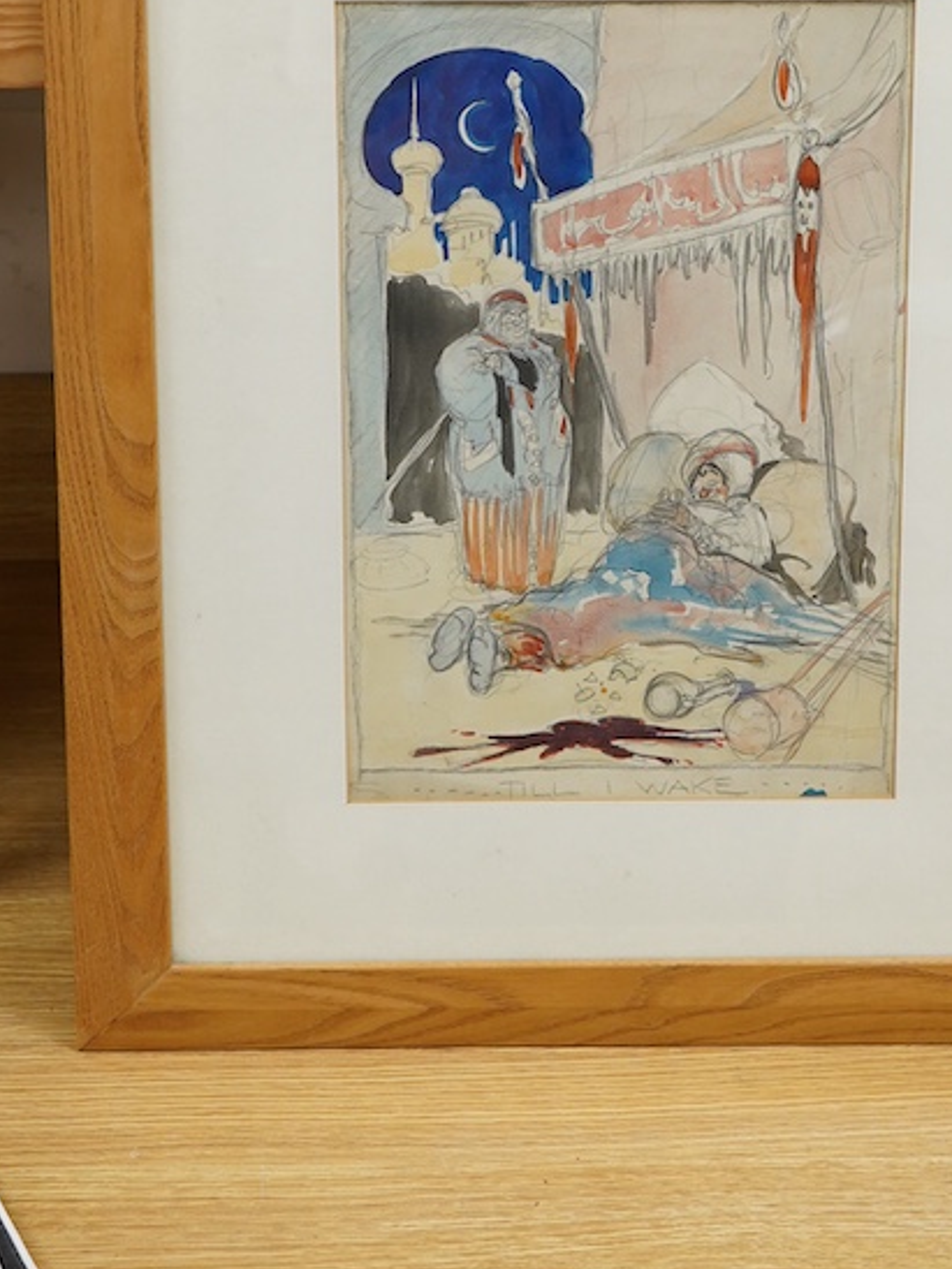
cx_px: 602
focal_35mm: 71
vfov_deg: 27.1
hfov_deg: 20.7
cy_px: 354
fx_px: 2603
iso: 1250
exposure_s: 1/125
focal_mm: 30
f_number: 8
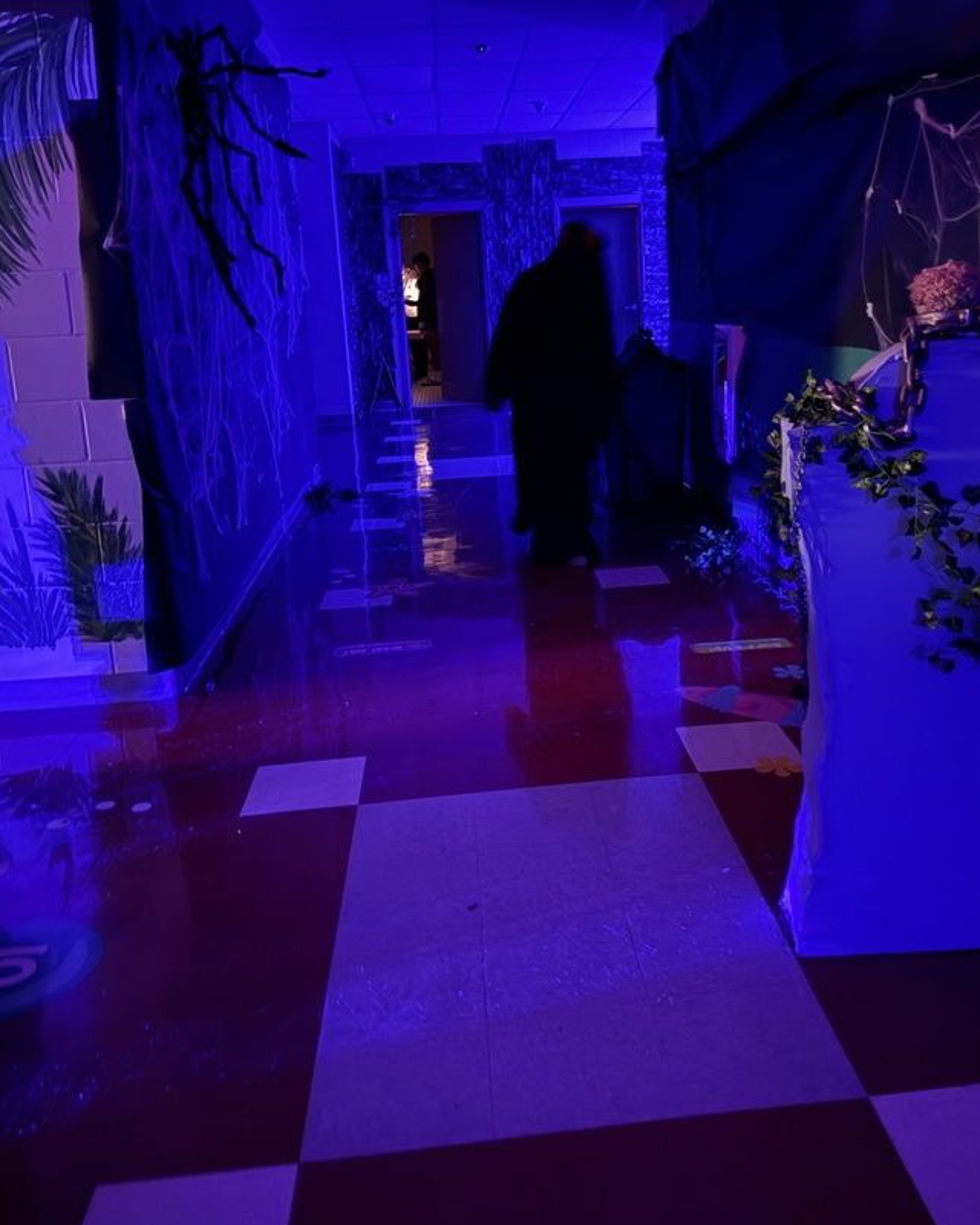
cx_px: 560
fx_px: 1088
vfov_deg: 58.4
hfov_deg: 48.4
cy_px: 501
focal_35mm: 30
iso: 2500
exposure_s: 1/5
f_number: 1.78
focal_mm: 6.76
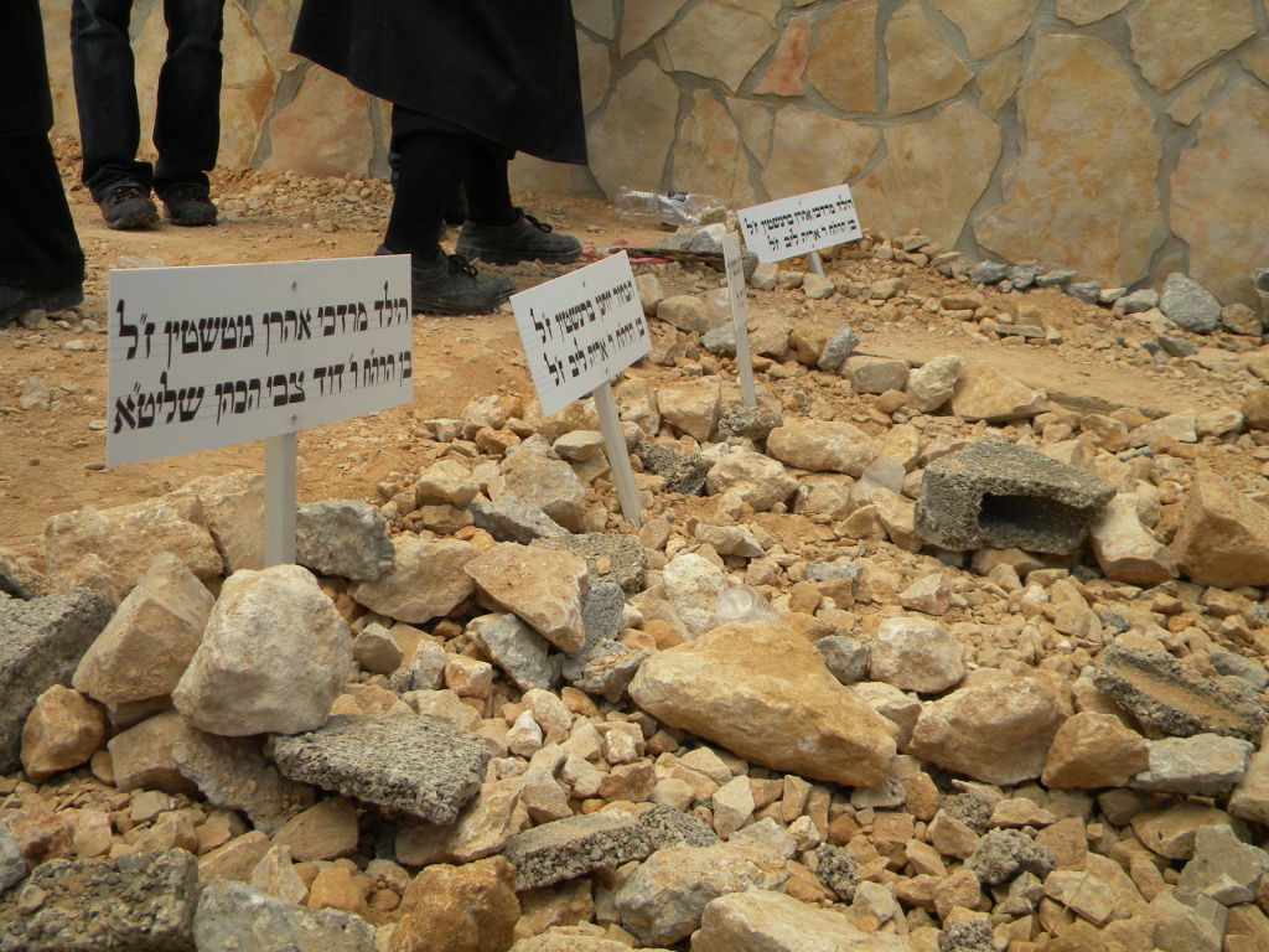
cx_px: 634
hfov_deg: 51.4
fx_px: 1320
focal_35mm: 36
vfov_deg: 39.7
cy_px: 476
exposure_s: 1/496
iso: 81
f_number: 3.7
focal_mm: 6.4
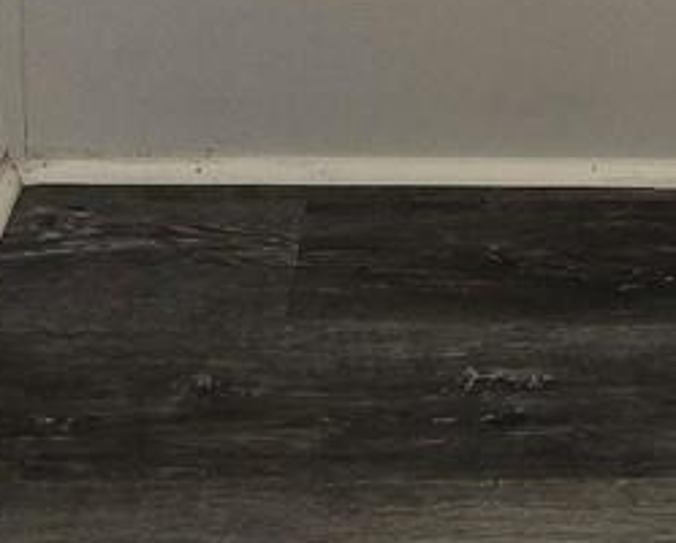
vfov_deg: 9.0
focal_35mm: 144
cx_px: 676
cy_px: -1015
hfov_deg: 13.2
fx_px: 2886
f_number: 1.7
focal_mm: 6.3
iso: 64
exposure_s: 1/60
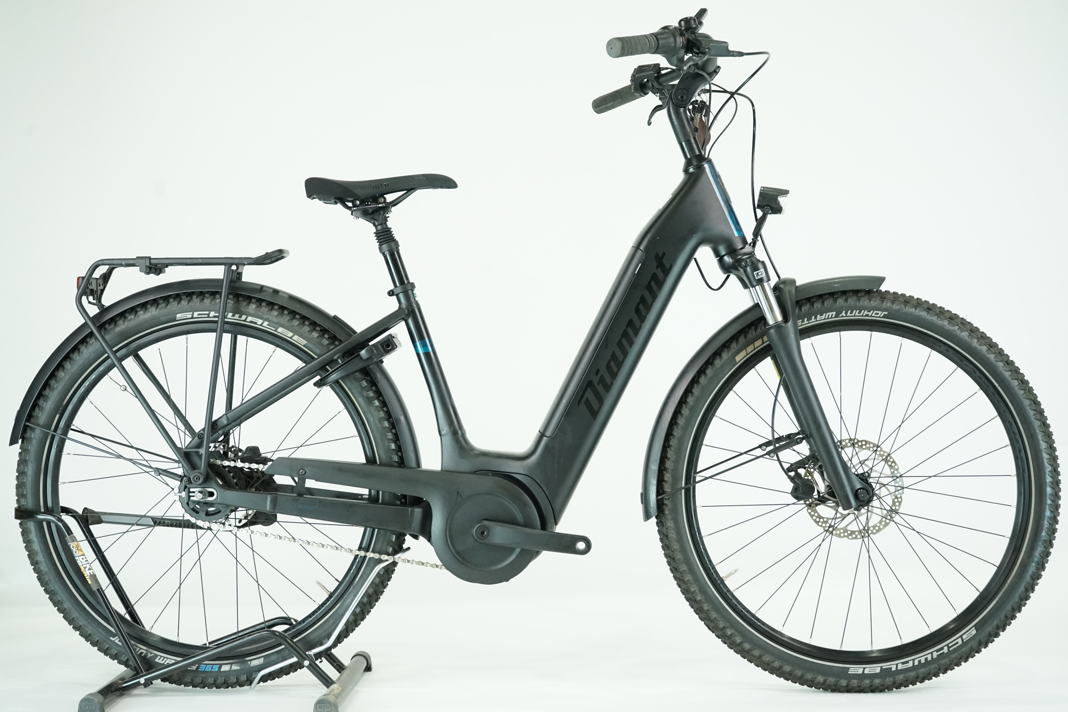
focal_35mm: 57
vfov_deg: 23.8
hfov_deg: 35.1
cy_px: 356
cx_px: 534
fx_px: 1691
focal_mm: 57
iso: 3200
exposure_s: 1/200
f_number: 6.3
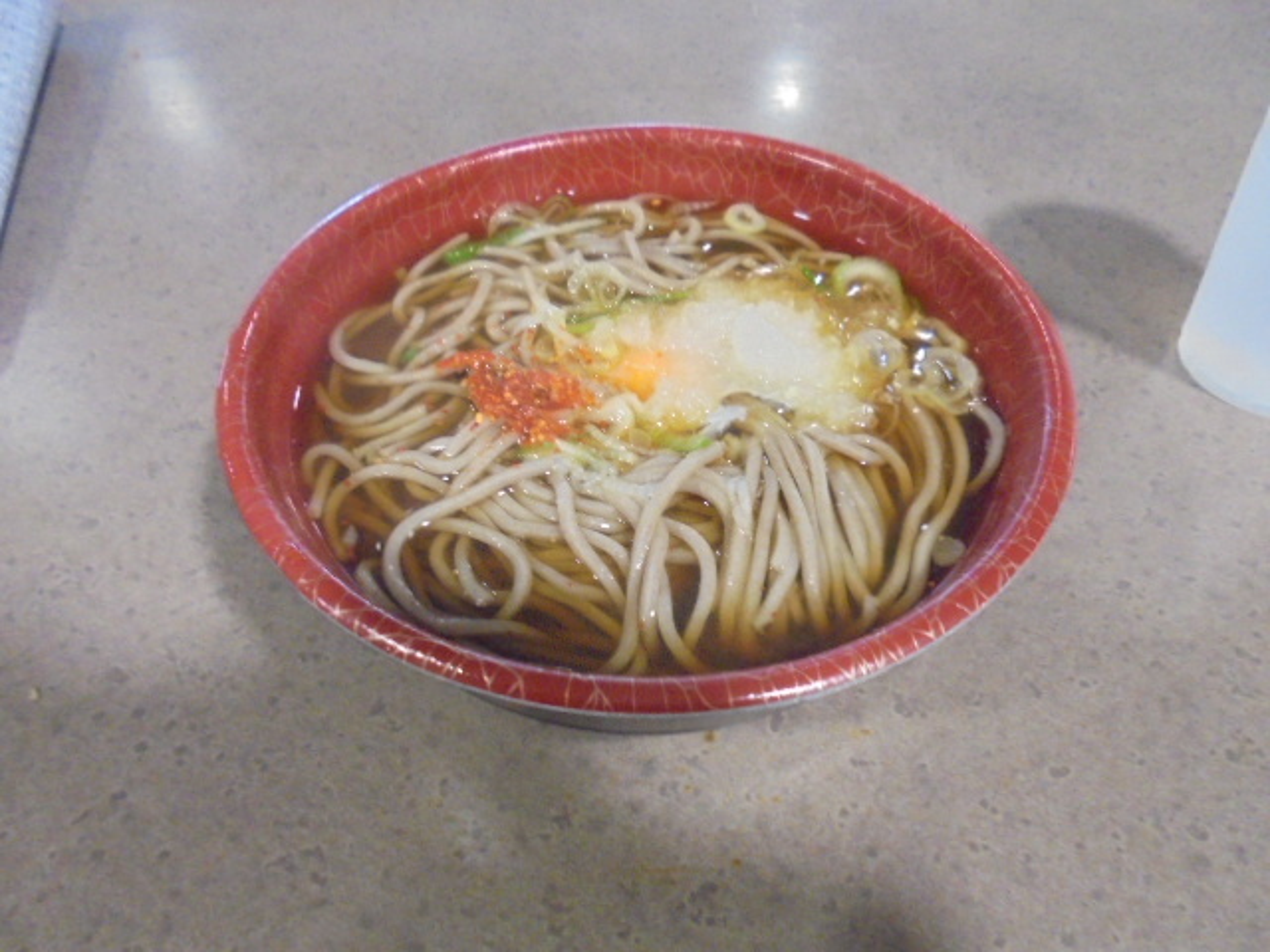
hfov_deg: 67.3
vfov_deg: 53.1
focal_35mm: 26
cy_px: 476
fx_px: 954
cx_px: 635
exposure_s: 1/40
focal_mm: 4.6
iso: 800
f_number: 3.5
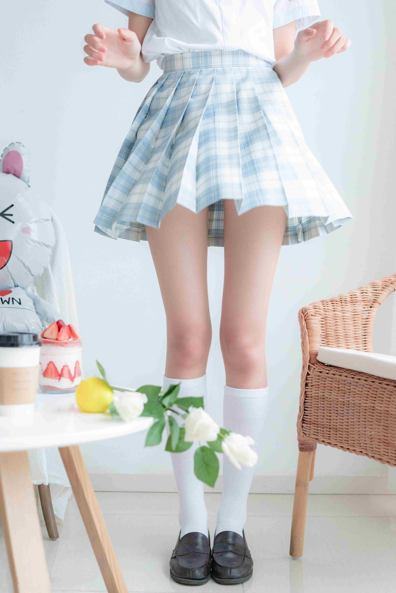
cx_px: 198
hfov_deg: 26.0
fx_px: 857
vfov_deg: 38.2
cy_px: 296
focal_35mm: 52
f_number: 2.5
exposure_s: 1/200
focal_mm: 35
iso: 1600
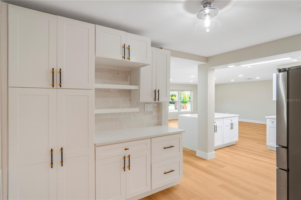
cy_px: 100
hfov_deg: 90.0
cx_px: 150
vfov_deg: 67.3
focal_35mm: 18
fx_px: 150
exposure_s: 1/50
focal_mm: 12
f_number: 2.5
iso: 100
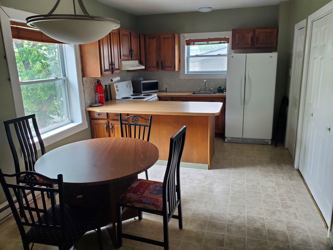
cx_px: 166
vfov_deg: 53.1
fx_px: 250
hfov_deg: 67.3
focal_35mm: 26
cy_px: 125
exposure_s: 1/88
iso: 200
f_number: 2.4
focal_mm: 4.3
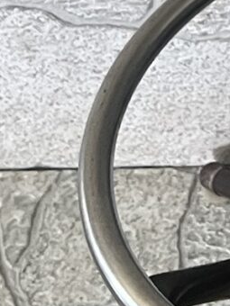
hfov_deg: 7.2
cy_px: -353
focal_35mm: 196
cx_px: 520
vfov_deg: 9.3
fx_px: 1736
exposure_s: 1/60
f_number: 1.5
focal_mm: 5.7
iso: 250
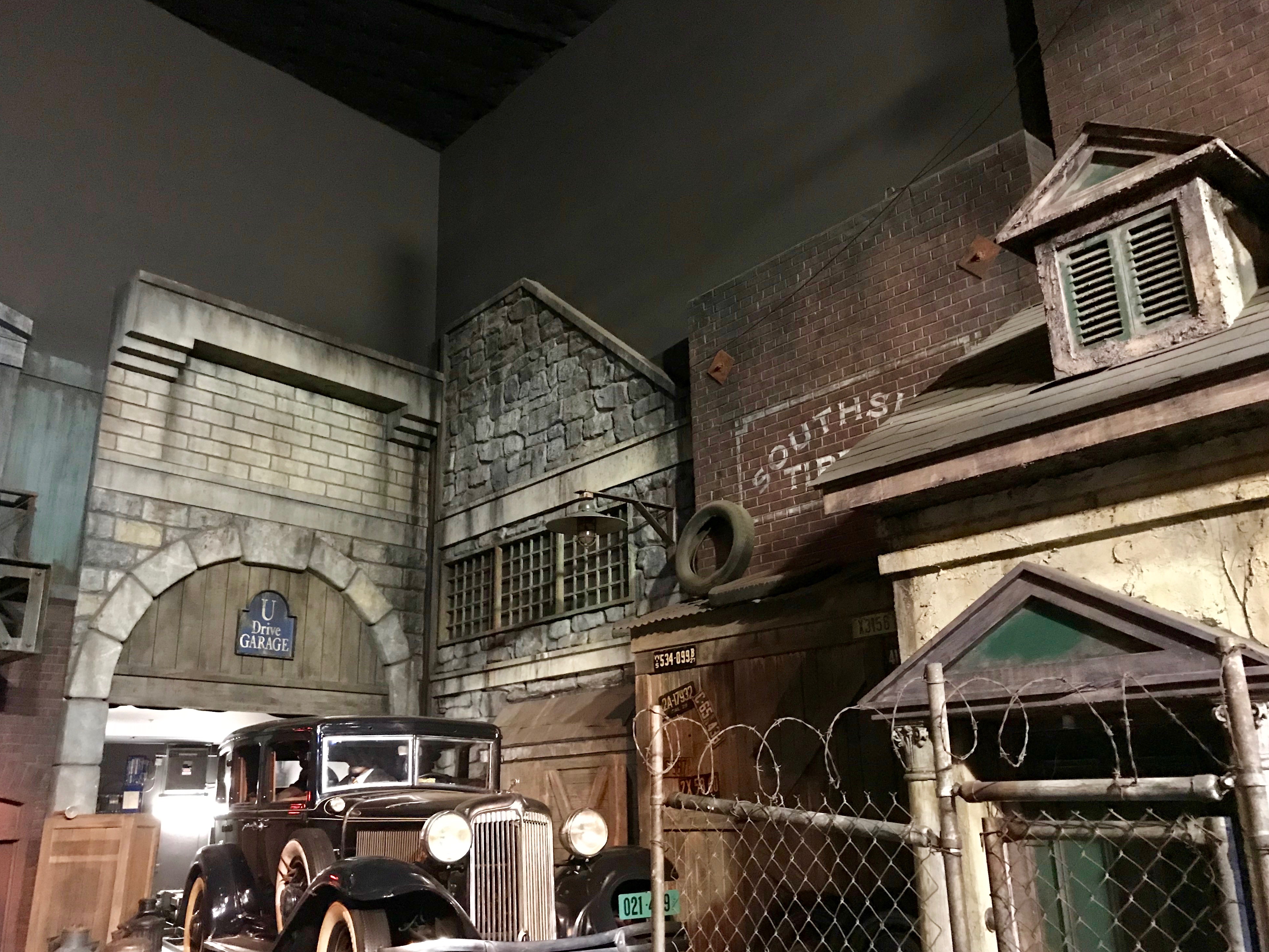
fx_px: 1063
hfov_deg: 61.6
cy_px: 486
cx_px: 618
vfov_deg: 48.2
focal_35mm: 29
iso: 200
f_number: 1.8
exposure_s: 1/4
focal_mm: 3.99
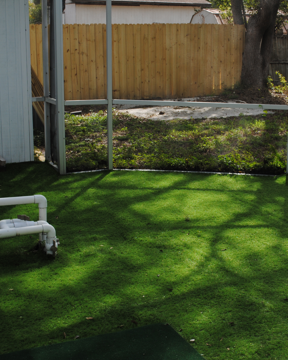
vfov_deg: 29.6
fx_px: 682
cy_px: 181
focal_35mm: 64
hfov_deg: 23.7
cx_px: 203
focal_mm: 30
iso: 100
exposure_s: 1/160
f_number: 6.3
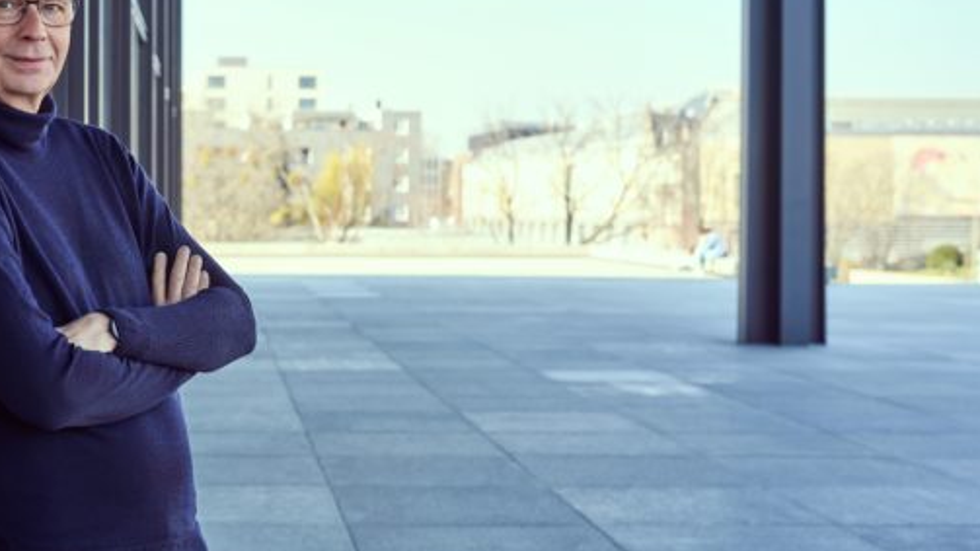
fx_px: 1663
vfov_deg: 18.8
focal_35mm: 64
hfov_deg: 32.2
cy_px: 288
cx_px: 240
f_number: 4
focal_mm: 40
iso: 100
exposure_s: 1/160
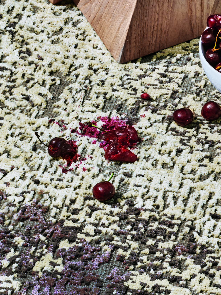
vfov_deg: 29.5
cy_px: 206
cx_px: 154
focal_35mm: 65
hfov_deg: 22.5
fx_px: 553
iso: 200
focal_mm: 35
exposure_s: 1/400
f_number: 4
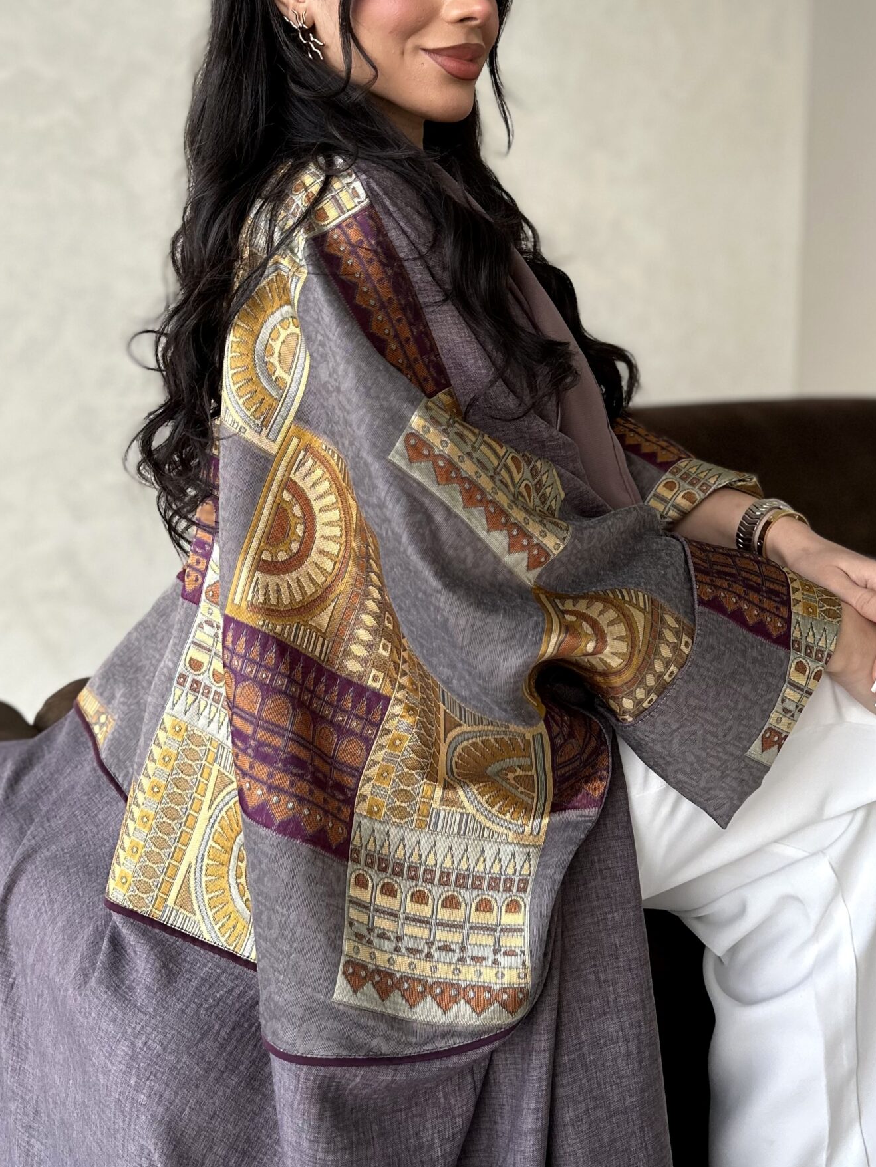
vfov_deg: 52.2
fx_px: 1181
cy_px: 457
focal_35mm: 35
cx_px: 505
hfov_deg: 40.6
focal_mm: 6.86
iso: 320
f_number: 1.78
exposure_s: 1/50
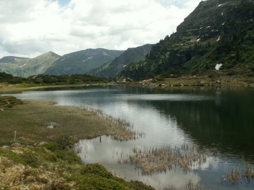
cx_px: 127
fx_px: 257
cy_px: 95
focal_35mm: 35
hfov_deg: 52.6
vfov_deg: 40.7
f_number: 8
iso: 50
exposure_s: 1/125
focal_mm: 5.86
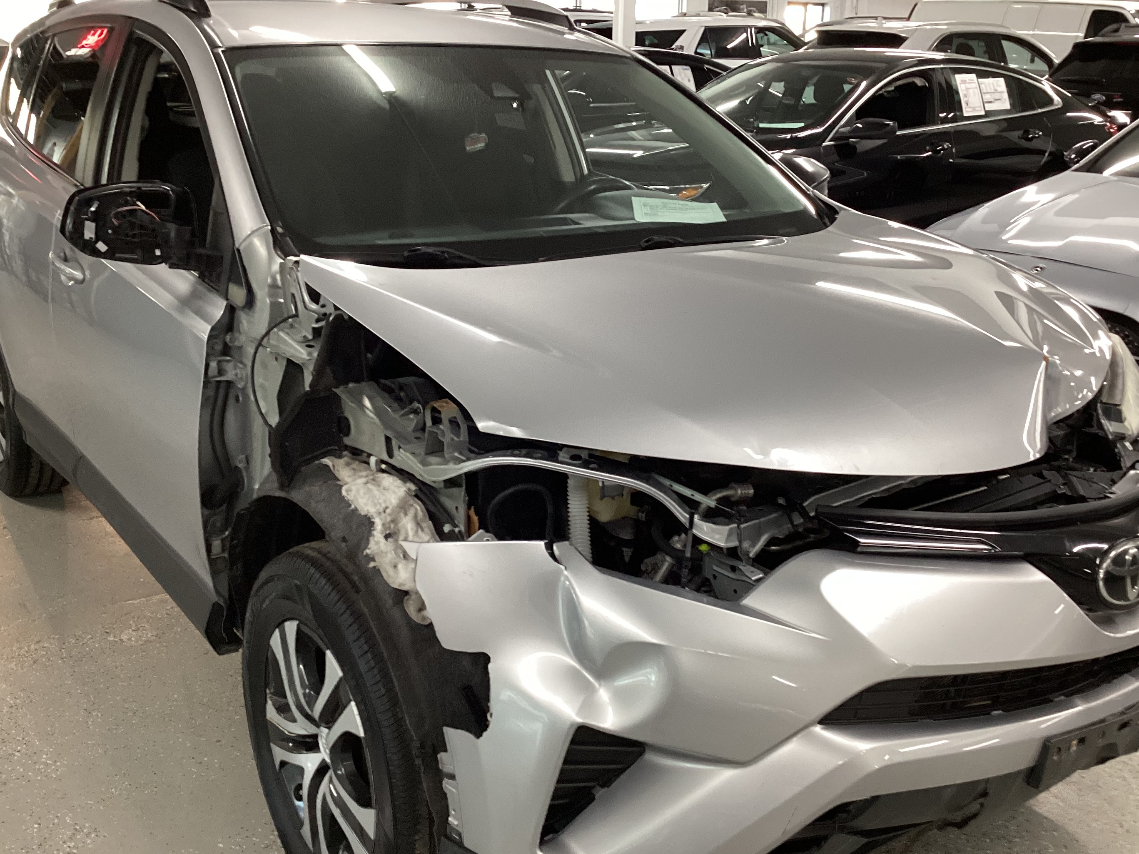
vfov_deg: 38.7
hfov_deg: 50.1
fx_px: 1217
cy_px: 442
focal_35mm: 37
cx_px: 588
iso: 250
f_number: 2.4
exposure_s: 1/60
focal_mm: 3.3
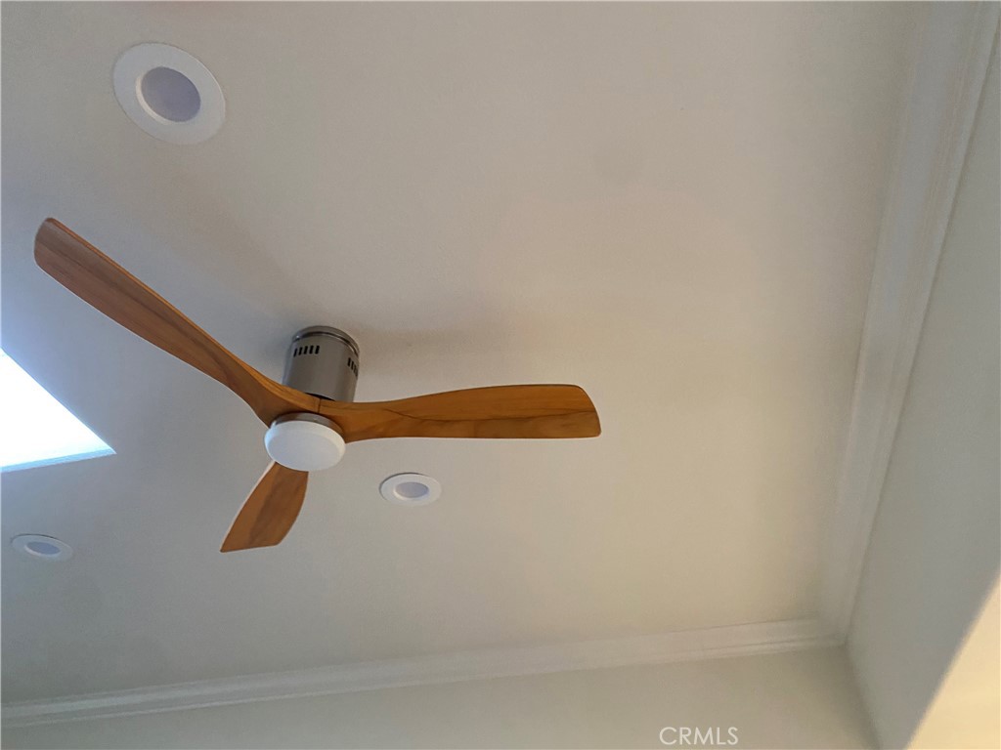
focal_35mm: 26
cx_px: 500
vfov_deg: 53.1
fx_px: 752
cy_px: 375
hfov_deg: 67.3
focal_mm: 4.25
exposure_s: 1/60
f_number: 1.8
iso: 320
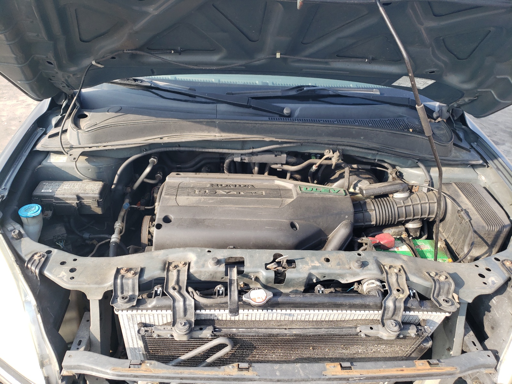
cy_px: 192
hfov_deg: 67.3
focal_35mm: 26
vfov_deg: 53.1
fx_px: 385
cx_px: 256
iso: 50
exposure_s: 1/435
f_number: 1.5
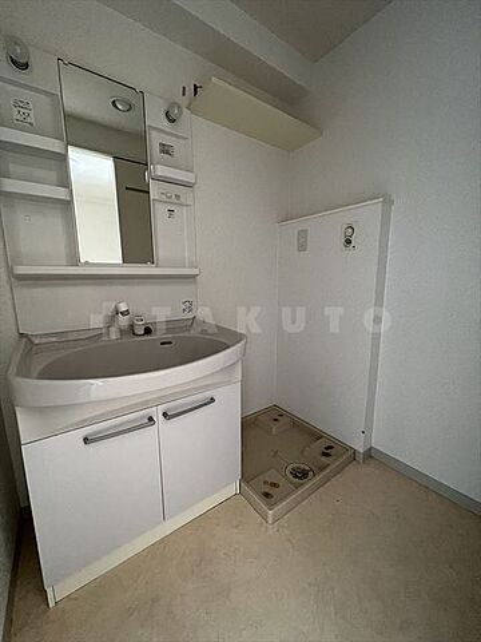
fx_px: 241
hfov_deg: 89.9
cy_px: 321
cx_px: 240
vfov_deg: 106.2
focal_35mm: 13
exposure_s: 1/60
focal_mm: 1.57
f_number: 1.8
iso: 320
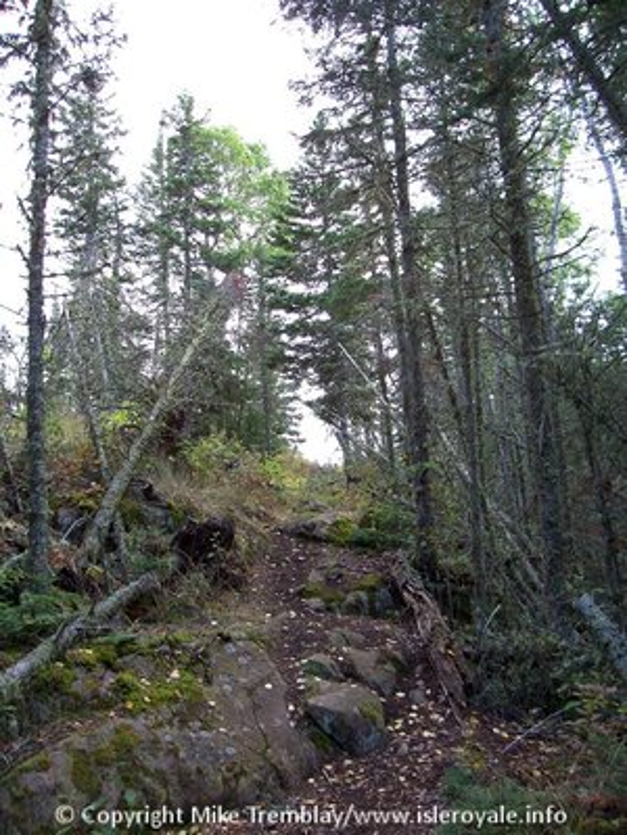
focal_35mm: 34
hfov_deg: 41.8
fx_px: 821
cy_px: 418
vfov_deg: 54.0
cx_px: 314
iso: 80
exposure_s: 1/107
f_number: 2.7
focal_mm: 5.6
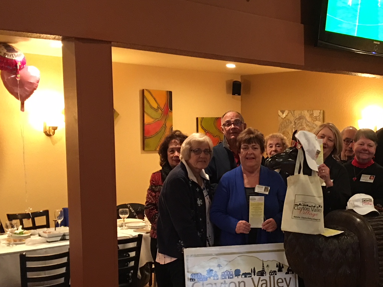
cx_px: 313
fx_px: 631
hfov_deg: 32.7
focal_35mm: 57
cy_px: 199
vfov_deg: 25.5
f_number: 2.2
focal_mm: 4.15
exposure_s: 1/10
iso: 100
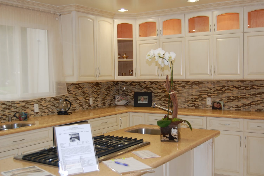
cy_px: 88
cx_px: 132
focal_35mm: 45
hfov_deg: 43.6
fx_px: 330
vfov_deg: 29.8
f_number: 4.2
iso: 400
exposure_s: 1/60
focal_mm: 30
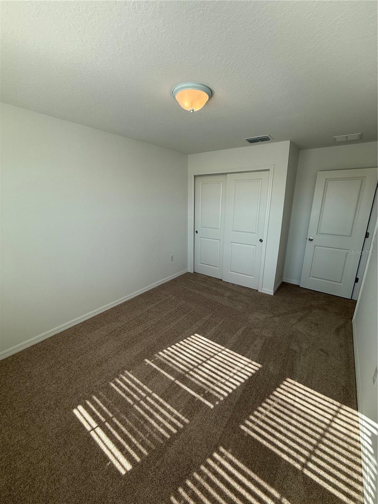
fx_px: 204
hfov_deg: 85.7
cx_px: 189
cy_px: 252
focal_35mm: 14
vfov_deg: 102.1
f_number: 2.2
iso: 50
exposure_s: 1/267
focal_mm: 2.22
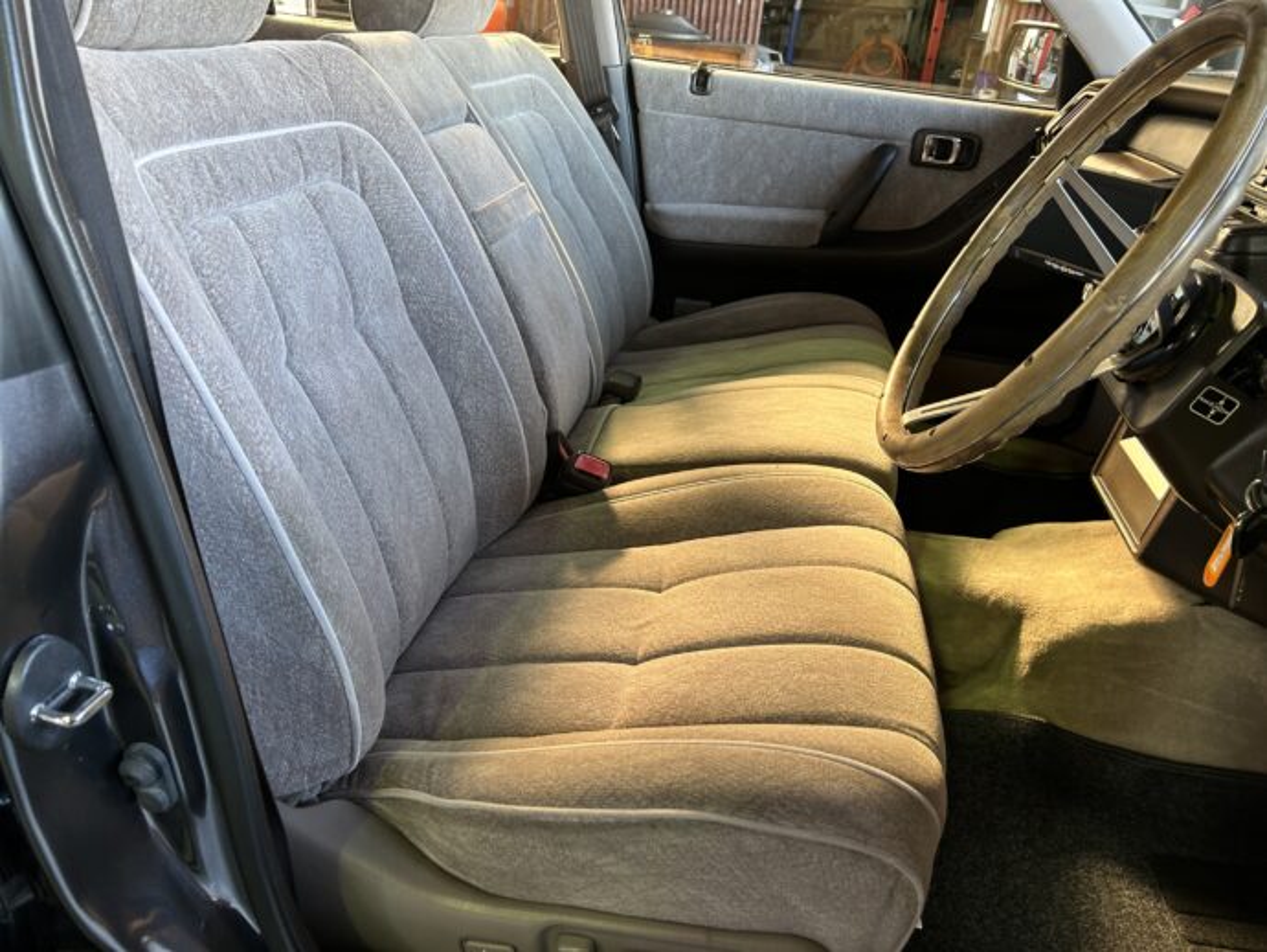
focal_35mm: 26
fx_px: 952
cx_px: 634
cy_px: 476
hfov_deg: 67.3
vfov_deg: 53.1
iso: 80
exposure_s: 1/60
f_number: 1.5
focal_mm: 5.7
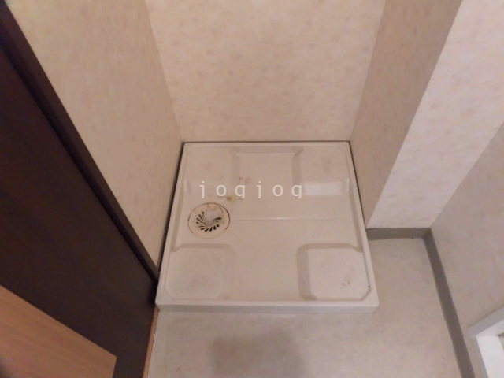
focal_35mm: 24
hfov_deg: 71.6
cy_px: 189
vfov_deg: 56.8
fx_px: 349
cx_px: 252
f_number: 3.1
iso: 320
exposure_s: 1/40
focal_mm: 4.3
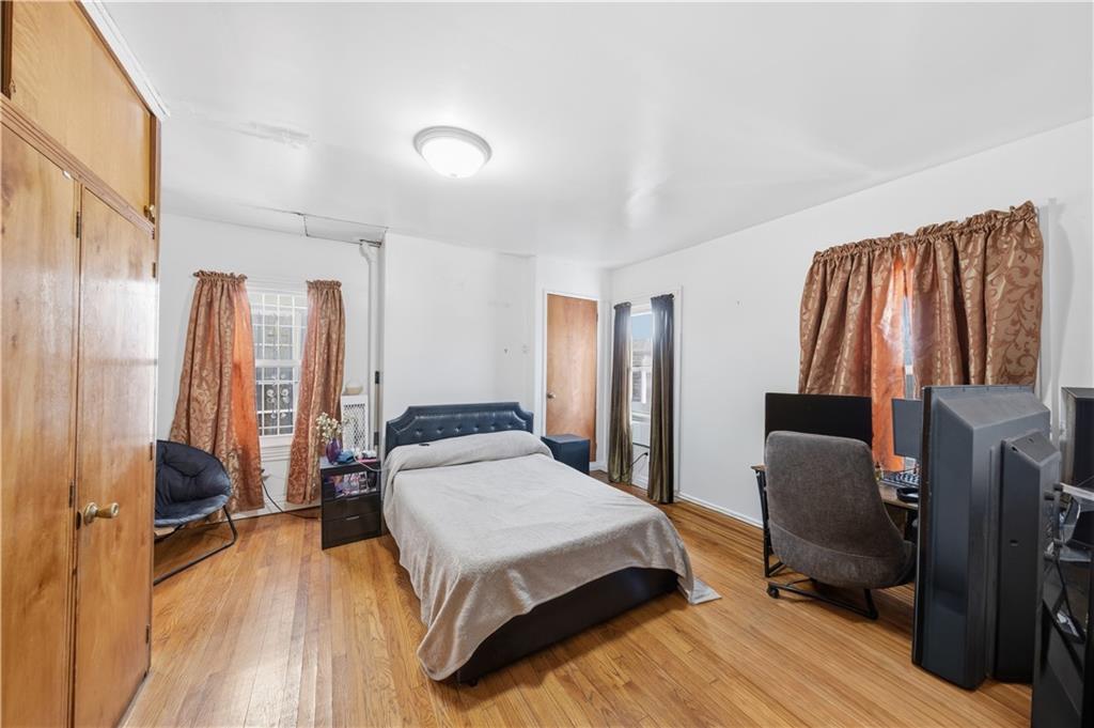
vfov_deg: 89.9
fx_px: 364
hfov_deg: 112.7
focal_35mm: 12
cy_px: 364
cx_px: 547
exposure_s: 1/30
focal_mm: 8
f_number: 8
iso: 320
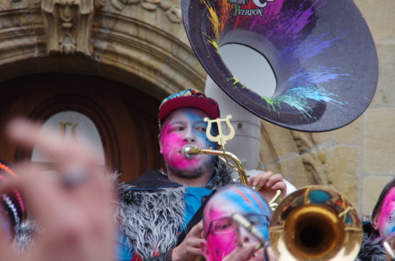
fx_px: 3284
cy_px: 130
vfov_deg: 4.6
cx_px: 198
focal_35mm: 300
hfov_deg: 6.9
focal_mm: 200
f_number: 10
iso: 1600
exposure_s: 1/250
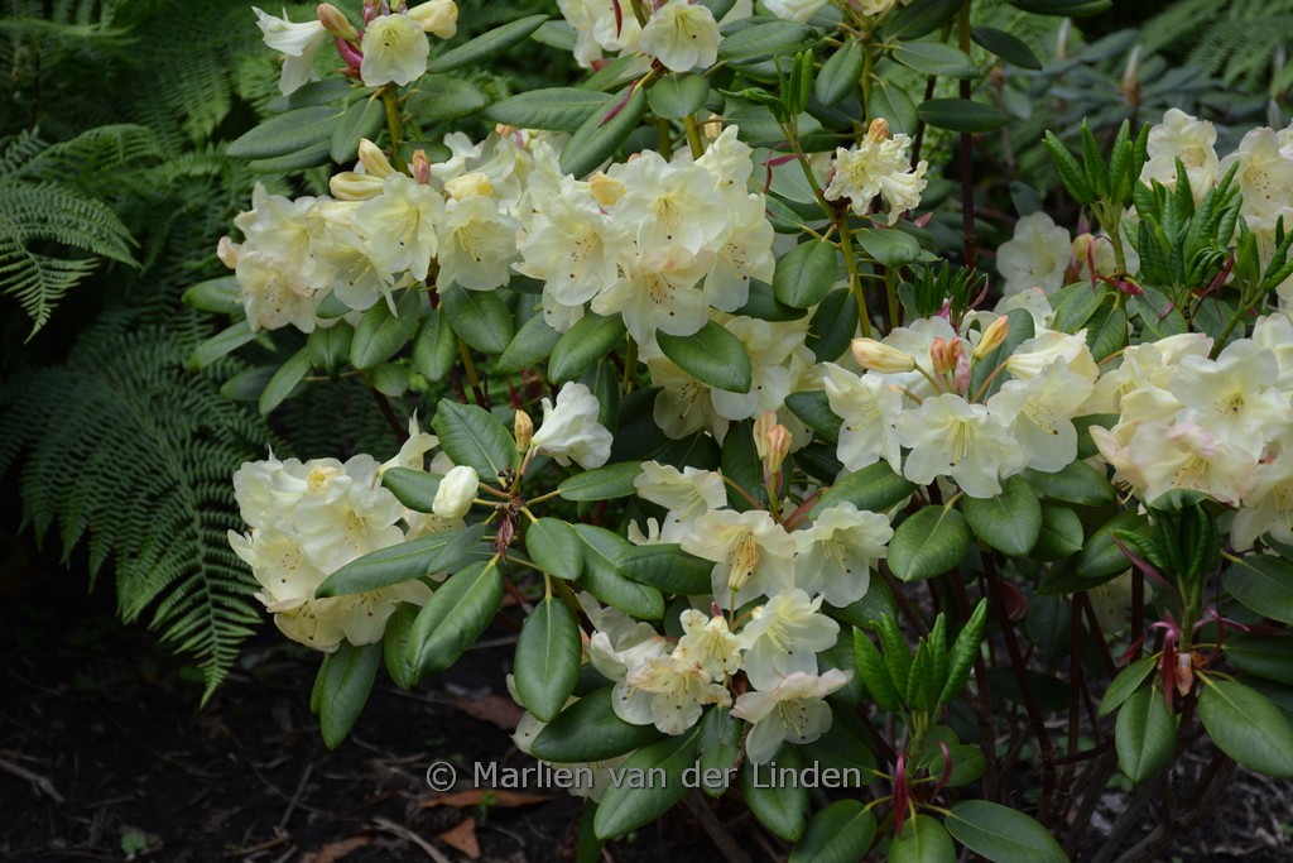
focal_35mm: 84
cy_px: 432
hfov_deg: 24.2
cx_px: 646
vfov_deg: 16.3
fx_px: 3017
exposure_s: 1/500
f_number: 5.6
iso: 400
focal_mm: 56
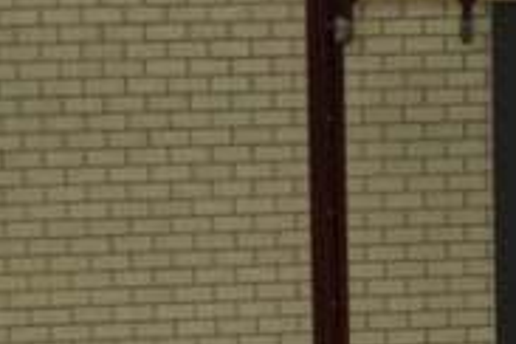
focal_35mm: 275
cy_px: 935
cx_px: 868
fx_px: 3941
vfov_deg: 4.8
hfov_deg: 7.3
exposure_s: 1/200
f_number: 2.8
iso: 400
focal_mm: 28
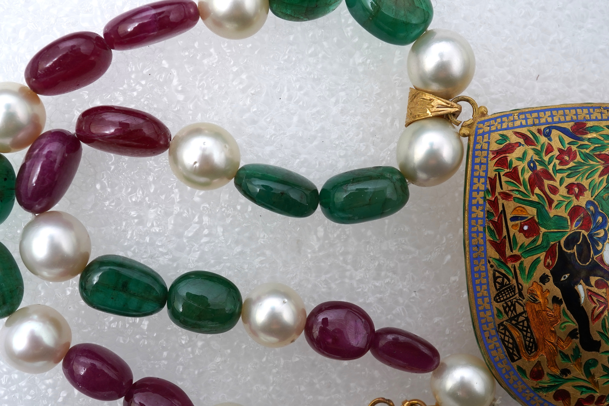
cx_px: 304
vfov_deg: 29.9
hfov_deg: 43.6
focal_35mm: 45
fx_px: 761
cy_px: 203
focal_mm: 30
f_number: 18
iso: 400
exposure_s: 1/125
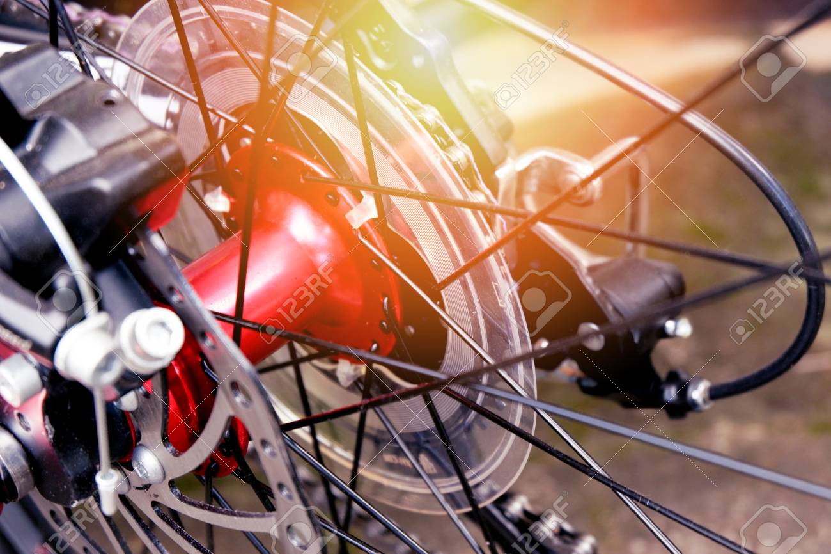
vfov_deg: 19.7
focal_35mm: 69
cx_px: 416
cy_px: 277
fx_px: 1592
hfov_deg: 29.3
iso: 400
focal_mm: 46.7
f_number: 6.4
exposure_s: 1/50
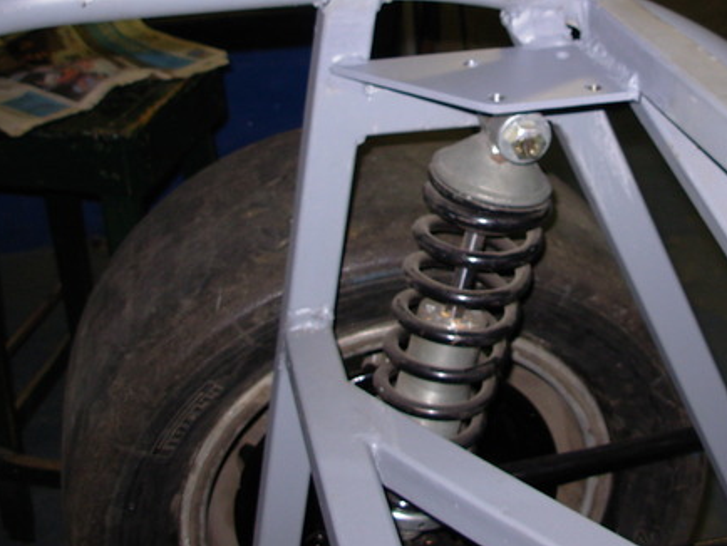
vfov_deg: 25.8
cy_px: 146
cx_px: 472
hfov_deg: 34.1
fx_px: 1177
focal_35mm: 56
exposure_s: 1/32
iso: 50
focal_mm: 6.3
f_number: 2.9
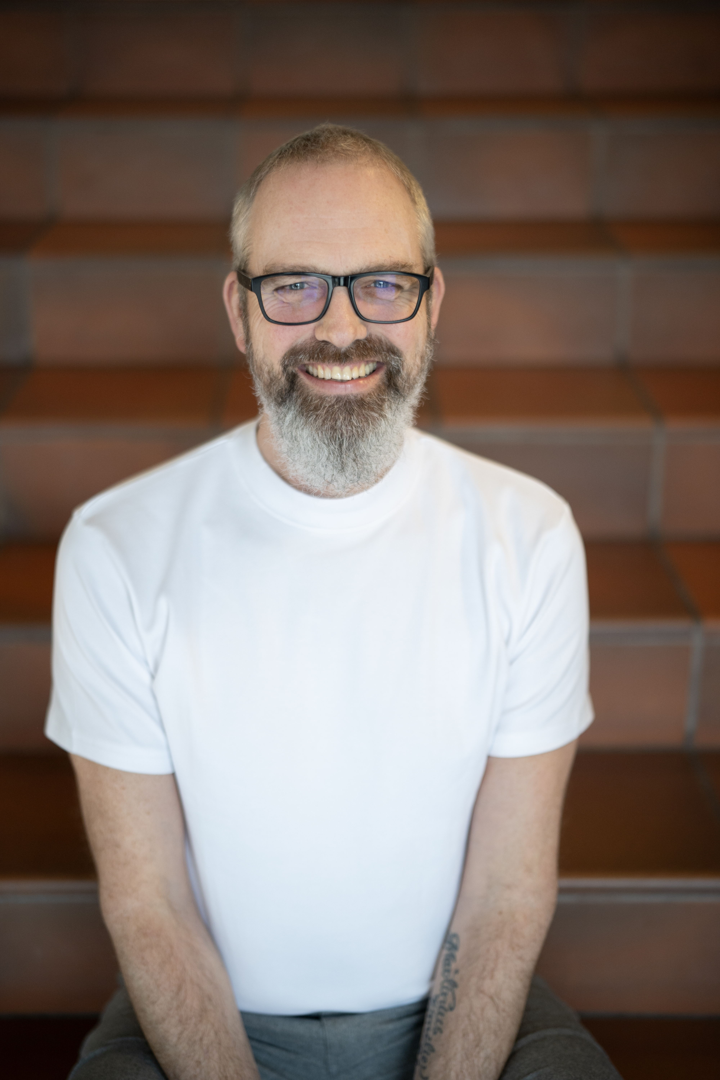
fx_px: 1500
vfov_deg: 39.6
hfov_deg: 27.0
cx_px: 360
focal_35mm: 50
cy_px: 540
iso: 400
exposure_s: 1/250
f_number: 1.4
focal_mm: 50
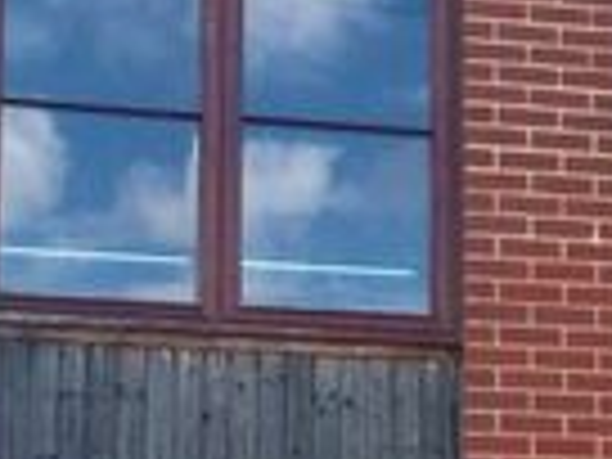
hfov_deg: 12.9
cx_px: 734
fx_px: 2634
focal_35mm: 149
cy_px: 484
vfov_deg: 9.9
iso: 32
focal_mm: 4.15
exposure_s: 1/791
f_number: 2.2
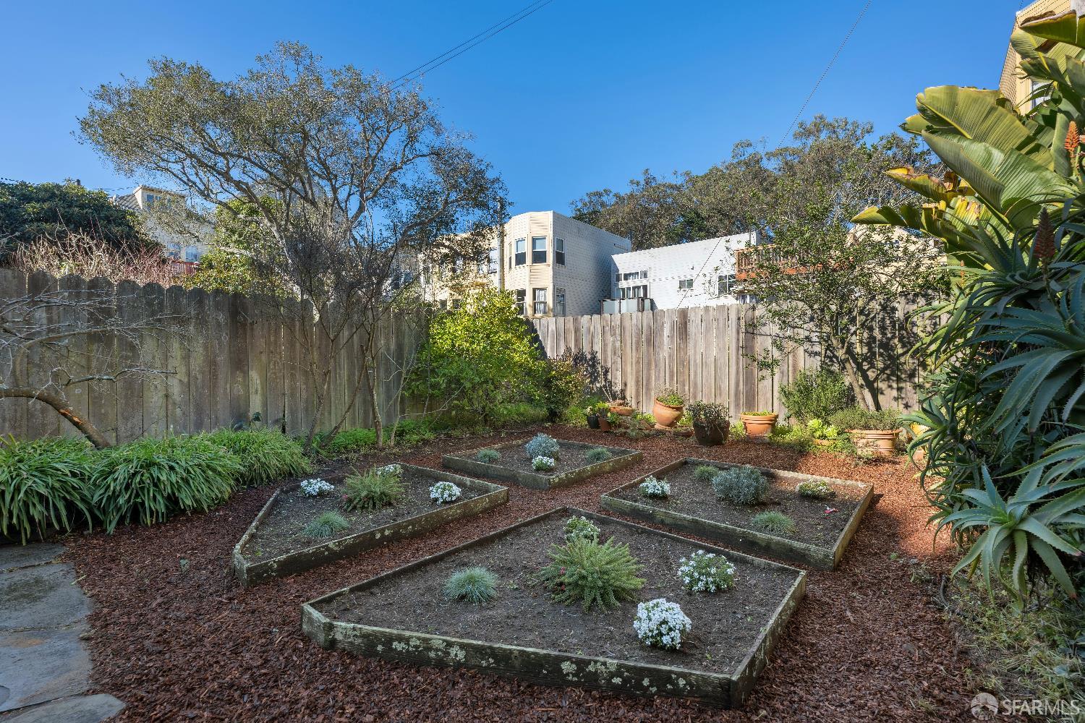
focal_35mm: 16
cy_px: 362
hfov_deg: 98.5
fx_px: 467
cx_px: 542
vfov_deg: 75.5
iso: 160
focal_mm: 15.5
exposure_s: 1/100
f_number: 8
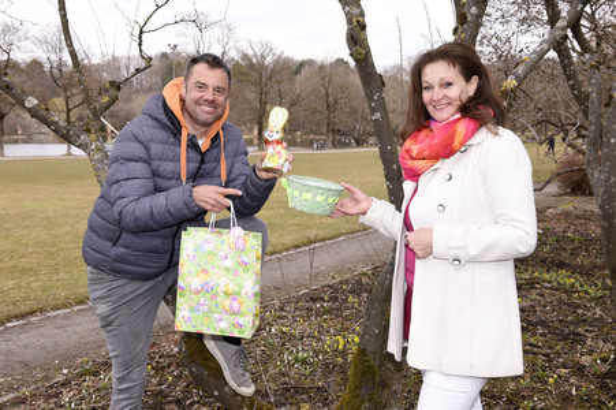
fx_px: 684
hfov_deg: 48.5
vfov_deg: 33.4
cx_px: 308
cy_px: 205
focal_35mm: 40
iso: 200
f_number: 8
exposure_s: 1/160
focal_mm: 40
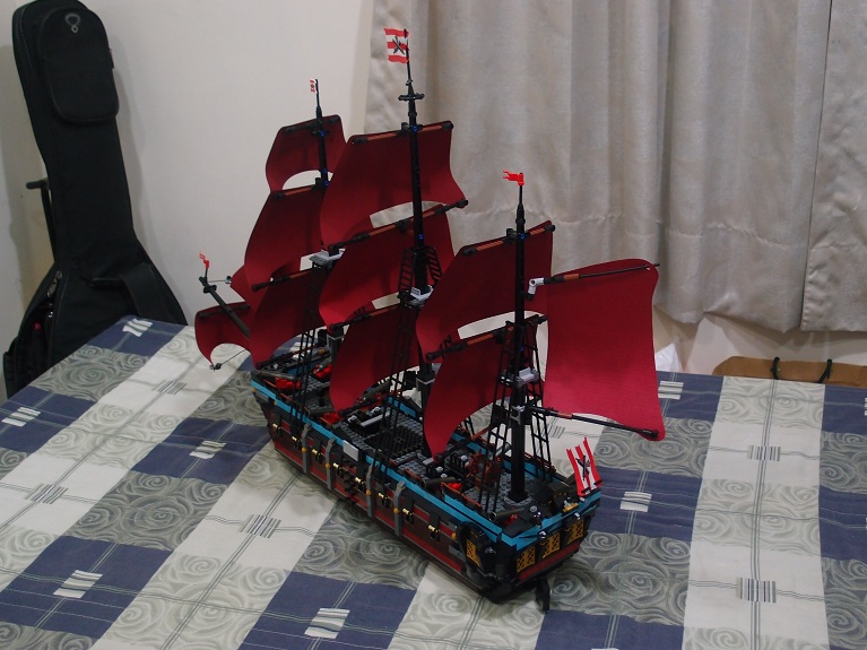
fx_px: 1027
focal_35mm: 41
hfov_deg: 45.8
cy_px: 325
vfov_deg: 35.1
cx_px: 434
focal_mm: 8.99
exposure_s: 1/15
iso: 200
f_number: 2
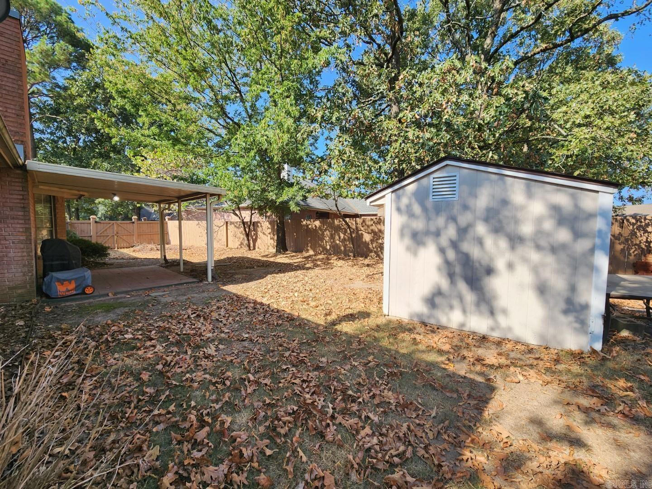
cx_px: 326
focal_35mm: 13
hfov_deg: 106.2
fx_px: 245
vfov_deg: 89.9
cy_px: 244
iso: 50
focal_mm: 2.2
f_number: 2.2
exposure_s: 1/719
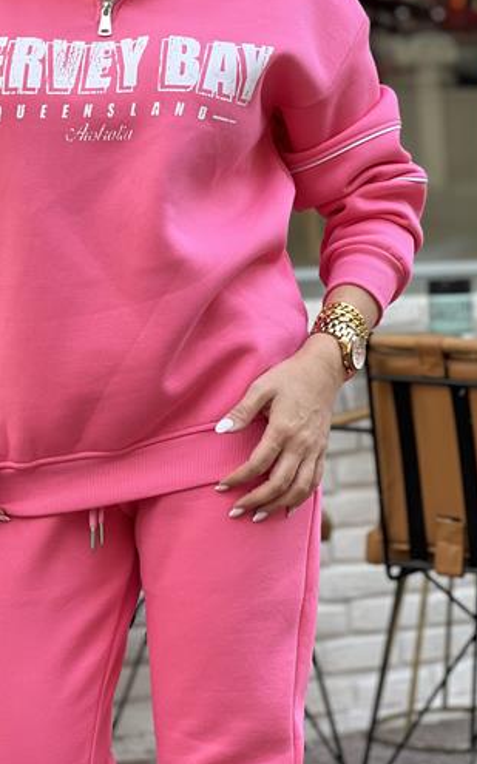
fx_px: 2748
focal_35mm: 132
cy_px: 202
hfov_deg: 9.9
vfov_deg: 15.8
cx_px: 140
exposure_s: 1/121
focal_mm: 9
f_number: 2.8
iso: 32
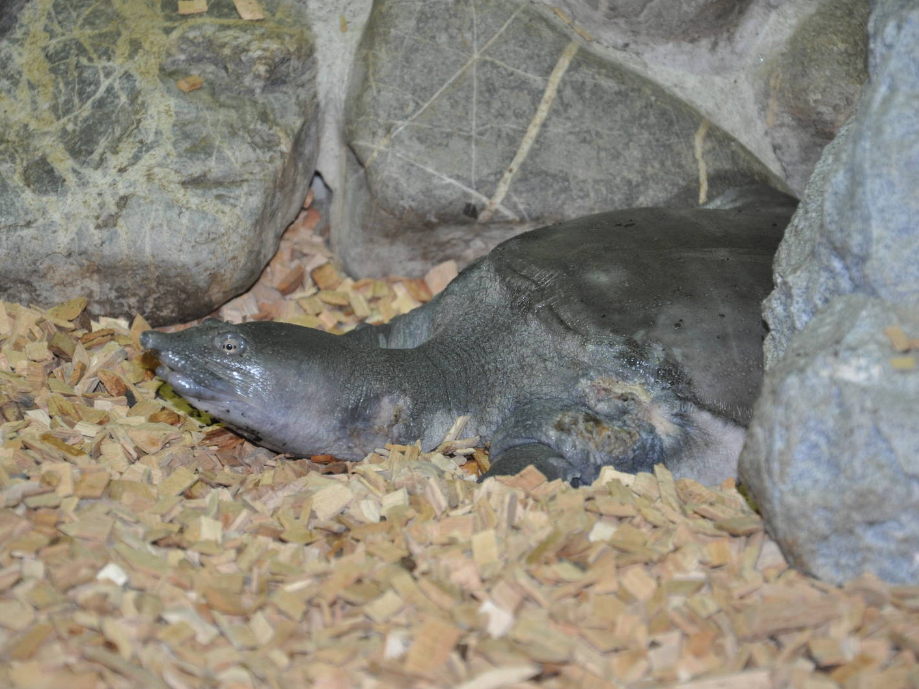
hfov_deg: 12.3
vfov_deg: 9.3
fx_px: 4248
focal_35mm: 160
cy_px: 344
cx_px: 457
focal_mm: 98
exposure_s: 1/60
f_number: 5.6
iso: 800
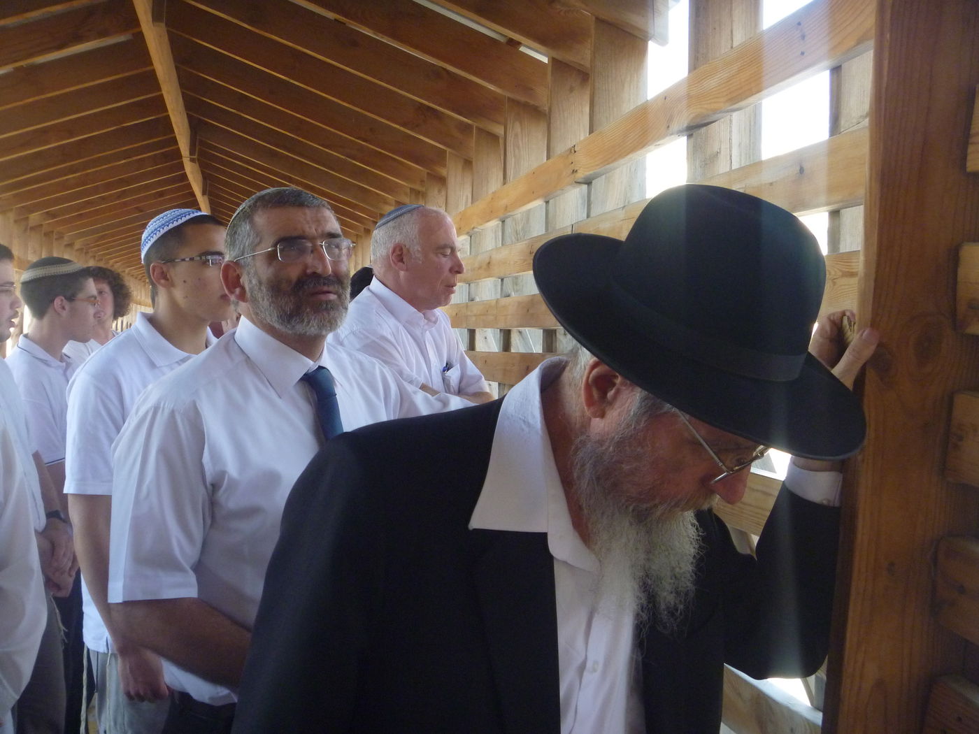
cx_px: 490
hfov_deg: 52.6
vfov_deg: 40.7
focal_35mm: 35
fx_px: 990
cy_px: 367
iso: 320
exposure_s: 1/125
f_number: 3.5
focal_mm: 6.3
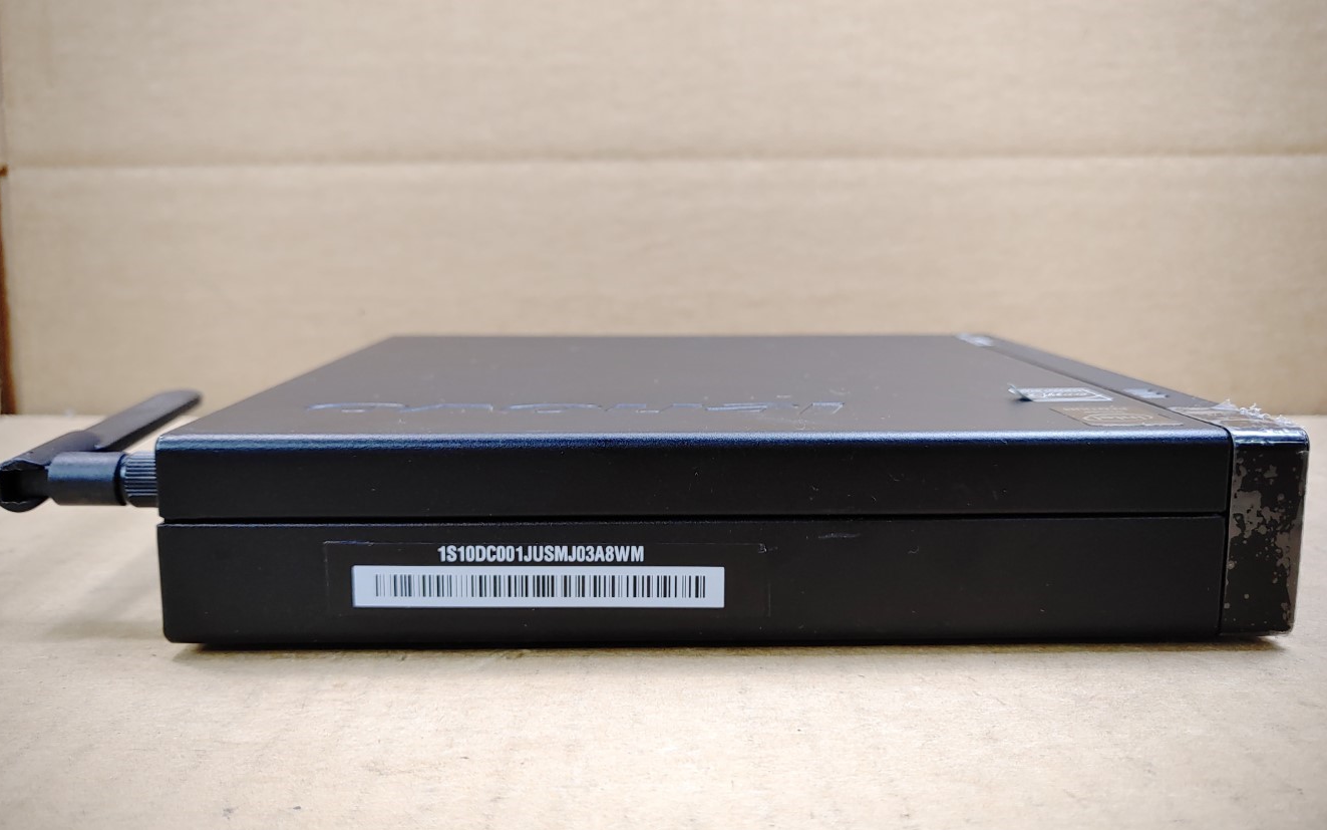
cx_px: 646
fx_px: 1085
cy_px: 430
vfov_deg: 41.8
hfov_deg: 62.9
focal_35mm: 30
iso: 50
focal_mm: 4.36
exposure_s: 1/60
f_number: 1.8
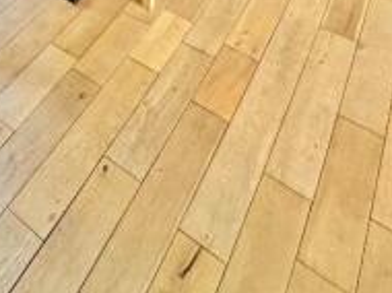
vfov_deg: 25.5
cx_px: 40
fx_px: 486
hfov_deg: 40.6
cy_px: -143
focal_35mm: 43
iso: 320
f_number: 2.2
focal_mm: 2.22
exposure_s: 1/65
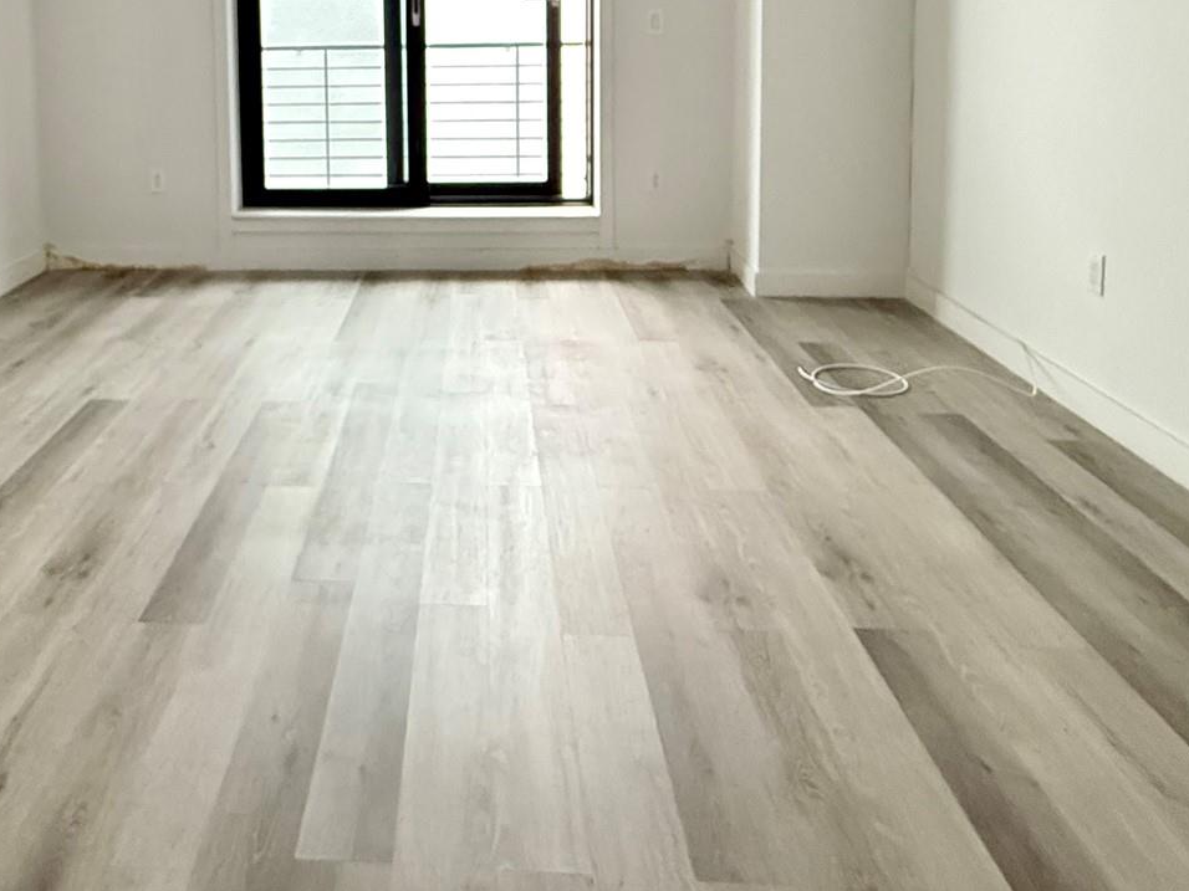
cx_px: 400
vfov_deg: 43.0
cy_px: 98
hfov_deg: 58.7
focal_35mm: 30
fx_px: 1030
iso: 800
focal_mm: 2.22
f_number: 2.2
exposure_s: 1/60
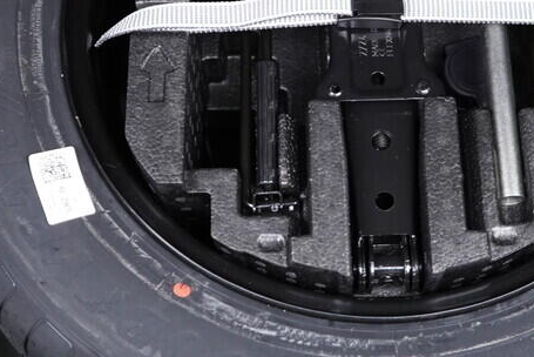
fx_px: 1202
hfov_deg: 25.0
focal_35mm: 81
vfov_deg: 16.8
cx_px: 342
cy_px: 82
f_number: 2.8
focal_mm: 24
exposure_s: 1/40
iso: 640
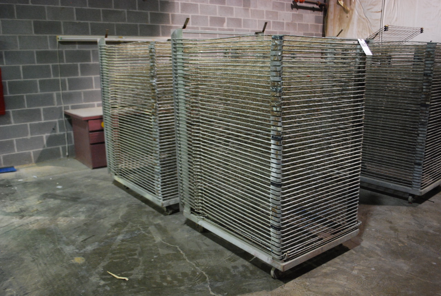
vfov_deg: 43.8
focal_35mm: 30
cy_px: 148
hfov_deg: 61.8
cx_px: 220
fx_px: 368
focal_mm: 20
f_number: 3.8
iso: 1250
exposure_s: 1/30
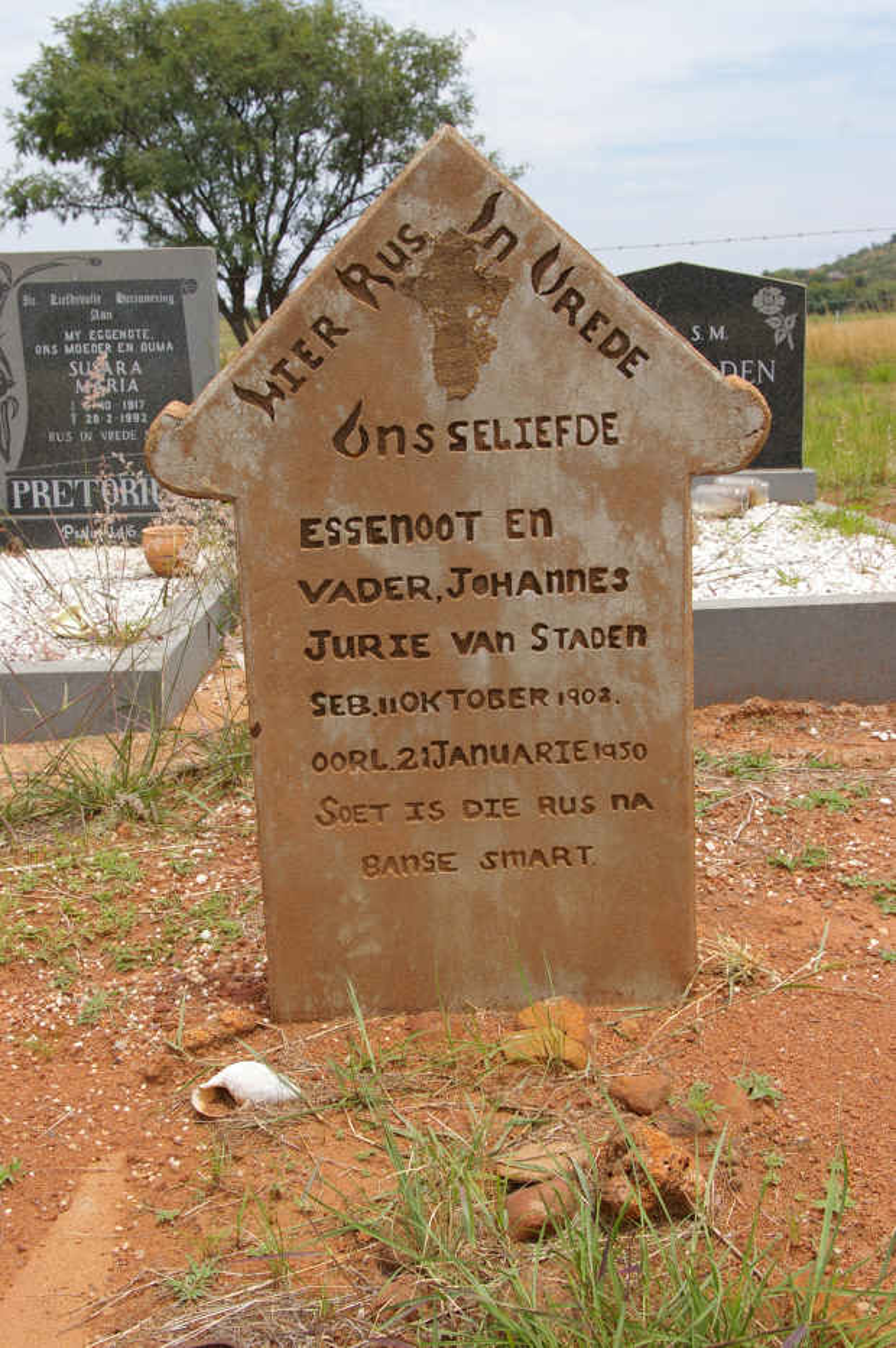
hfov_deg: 31.8
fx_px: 1570
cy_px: 674
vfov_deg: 46.4
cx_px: 448
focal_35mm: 42
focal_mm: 28
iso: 200
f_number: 8
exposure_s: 1/350
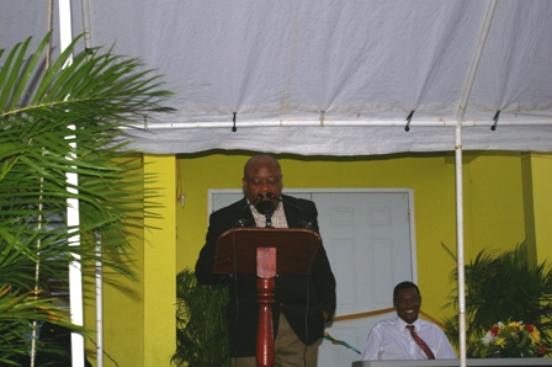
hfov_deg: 24.6
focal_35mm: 82
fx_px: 1264
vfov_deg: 16.5
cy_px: 184
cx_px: 276
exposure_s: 1/60
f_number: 5.6
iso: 200
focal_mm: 55
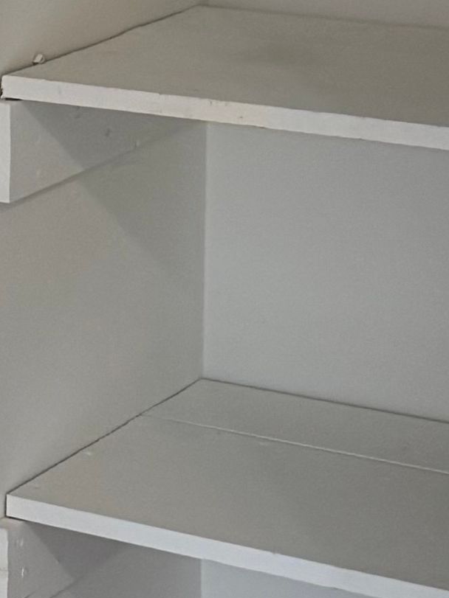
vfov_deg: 11.5
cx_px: -344
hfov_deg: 8.5
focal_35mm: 169
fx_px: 2924
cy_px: -88
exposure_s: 1/60
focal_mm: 6.76
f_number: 1.78
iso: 200
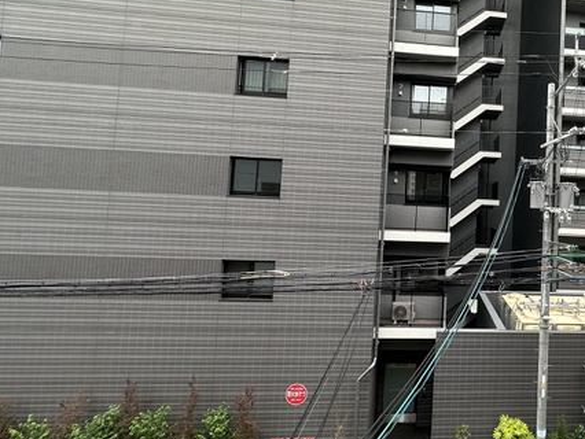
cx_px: 479
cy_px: 193
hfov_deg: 66.2
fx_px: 389
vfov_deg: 58.8
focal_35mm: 23
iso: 40
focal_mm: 2.22
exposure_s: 1/300
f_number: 2.2
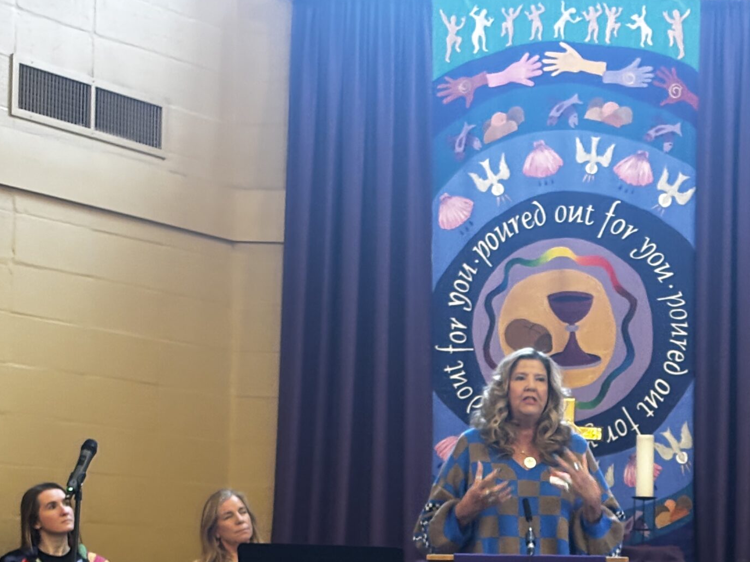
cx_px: 599
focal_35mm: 97
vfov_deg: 15.1
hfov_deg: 20.0
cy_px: 518
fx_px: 2102
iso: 320
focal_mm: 5.96
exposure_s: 1/30
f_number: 1.6
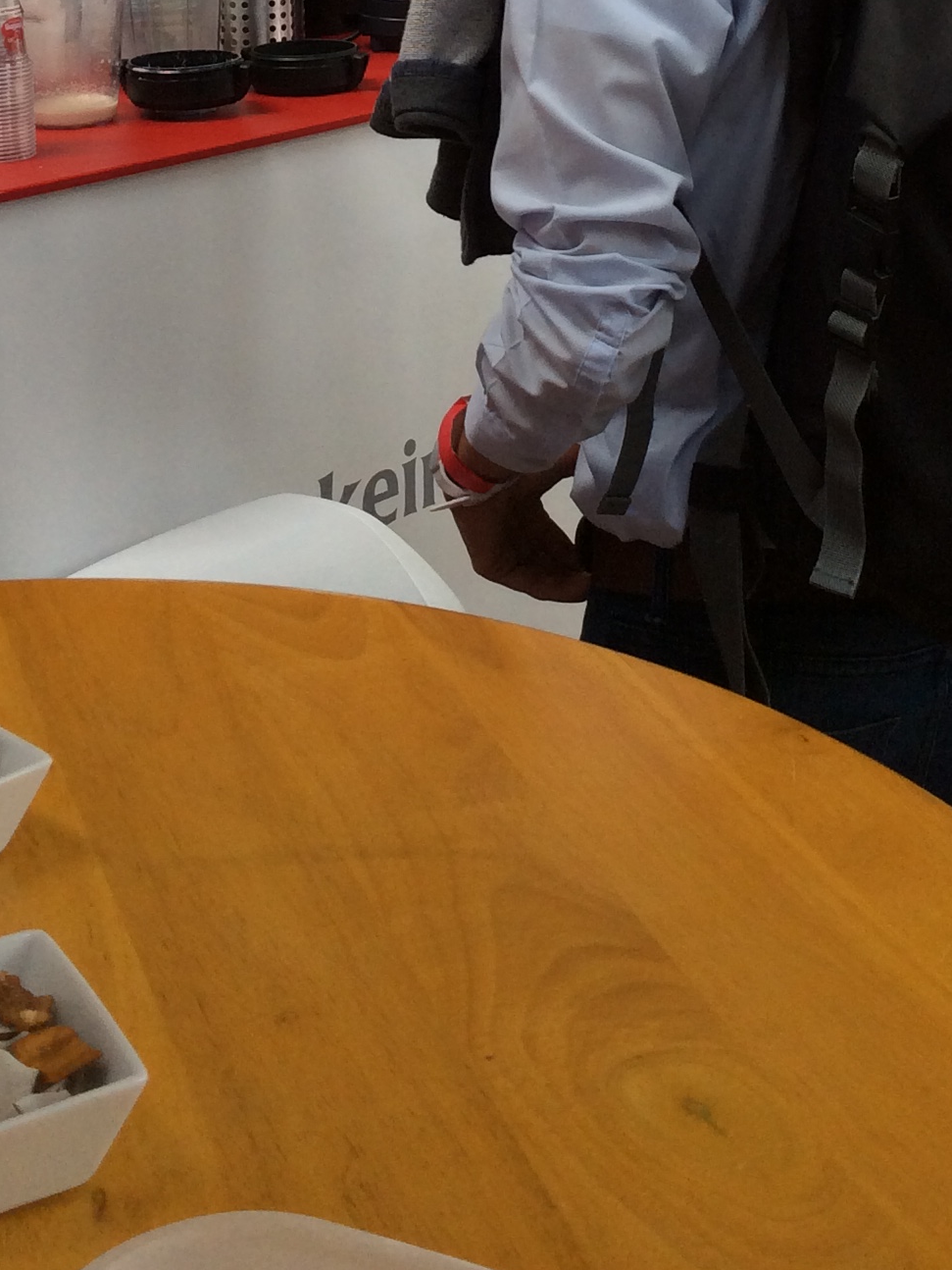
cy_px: 22
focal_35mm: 64
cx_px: 522
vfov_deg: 28.5
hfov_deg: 22.9
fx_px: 2346
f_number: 2.4
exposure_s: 1/120
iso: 50
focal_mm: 3.3
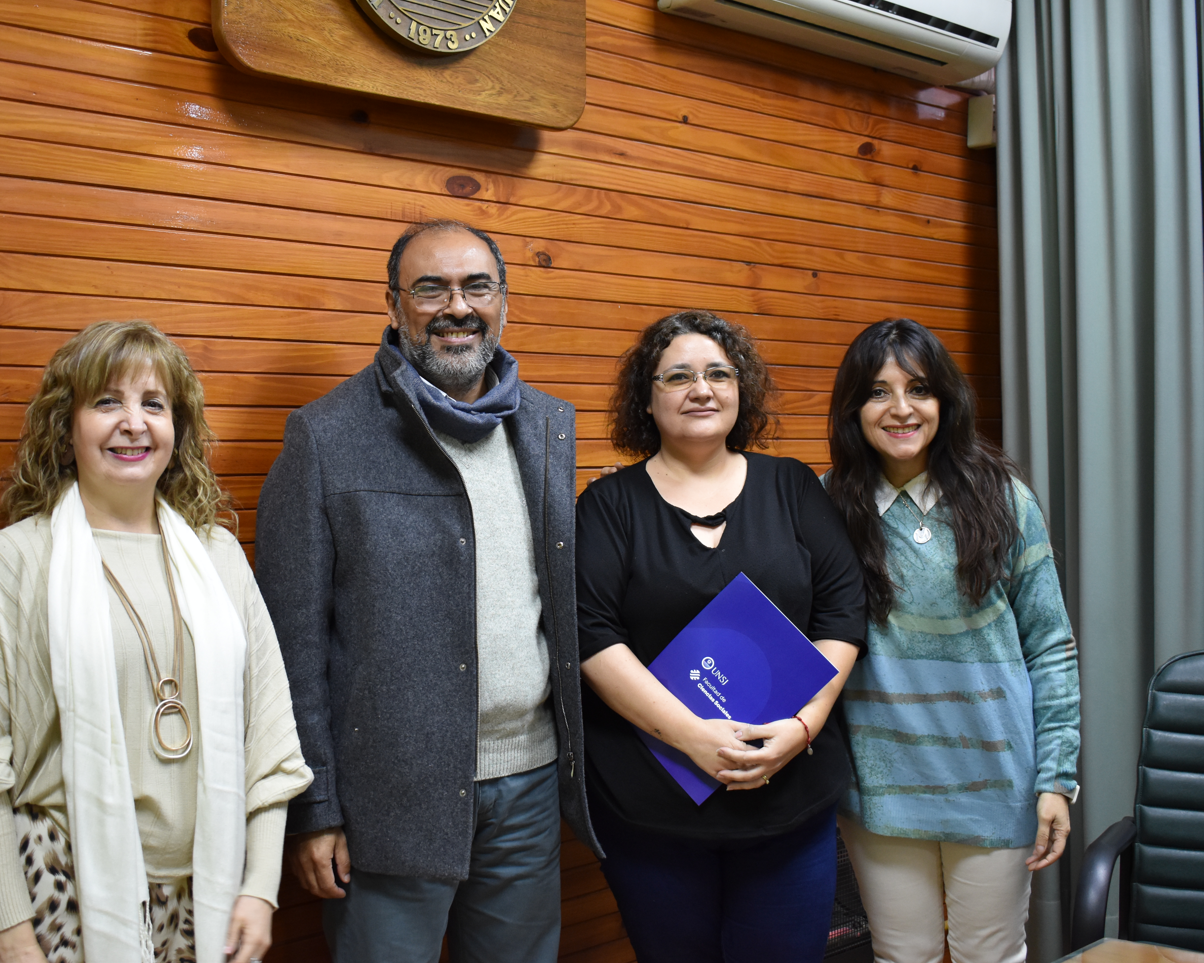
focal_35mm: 41
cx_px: 549
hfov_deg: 44.7
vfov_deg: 36.5
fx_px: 1461
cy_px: 477
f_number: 4
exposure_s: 1/30
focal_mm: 24
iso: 1100
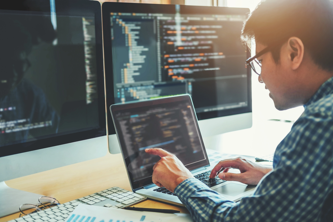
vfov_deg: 25.5
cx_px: 166
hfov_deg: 37.5
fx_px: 490
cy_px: 111
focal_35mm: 53
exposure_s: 1/80
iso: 100
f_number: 2
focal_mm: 35
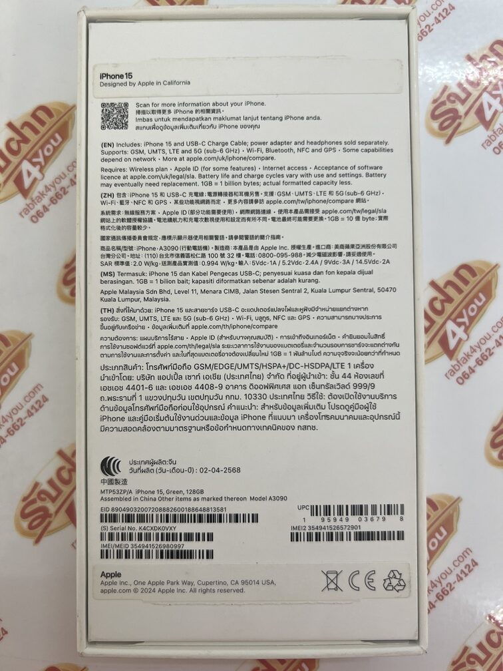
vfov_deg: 67.3
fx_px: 504
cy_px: 336
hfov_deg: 53.1
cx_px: 252
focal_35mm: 26
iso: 100
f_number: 1.5
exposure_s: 1/121
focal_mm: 5.7
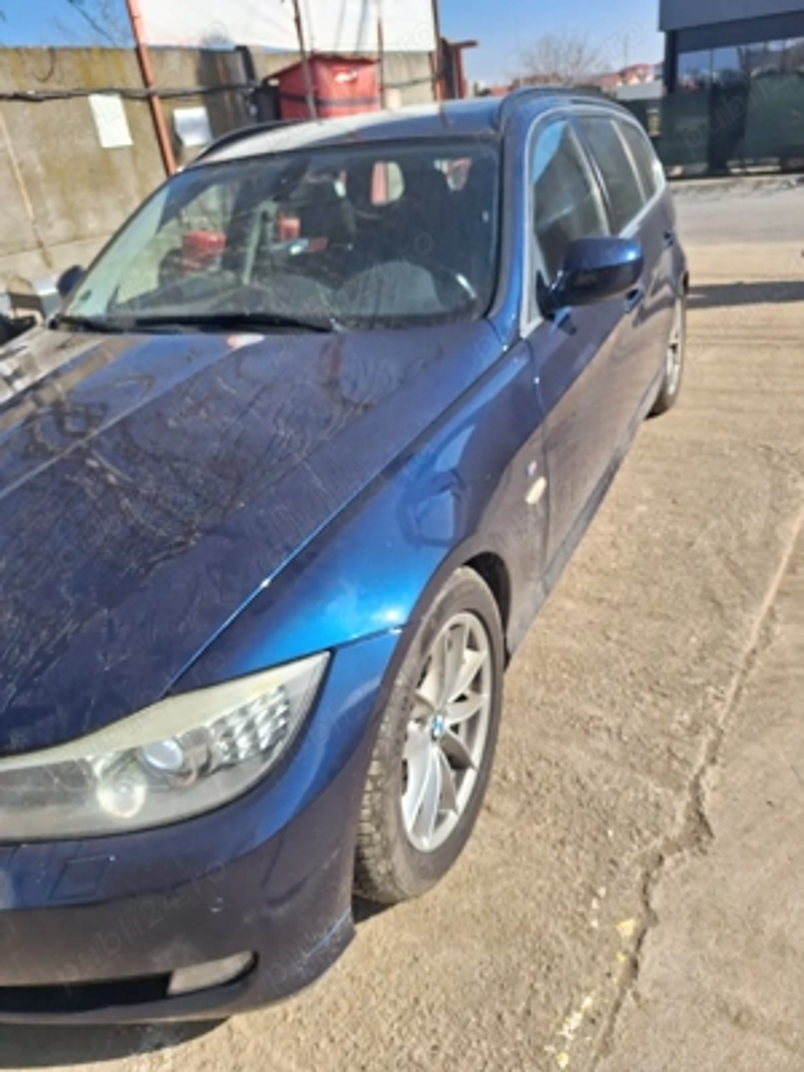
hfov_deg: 58.9
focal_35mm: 23
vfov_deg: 73.9
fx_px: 712
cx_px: 402
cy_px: 536
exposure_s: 1/2500
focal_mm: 5.54
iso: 40
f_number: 1.8
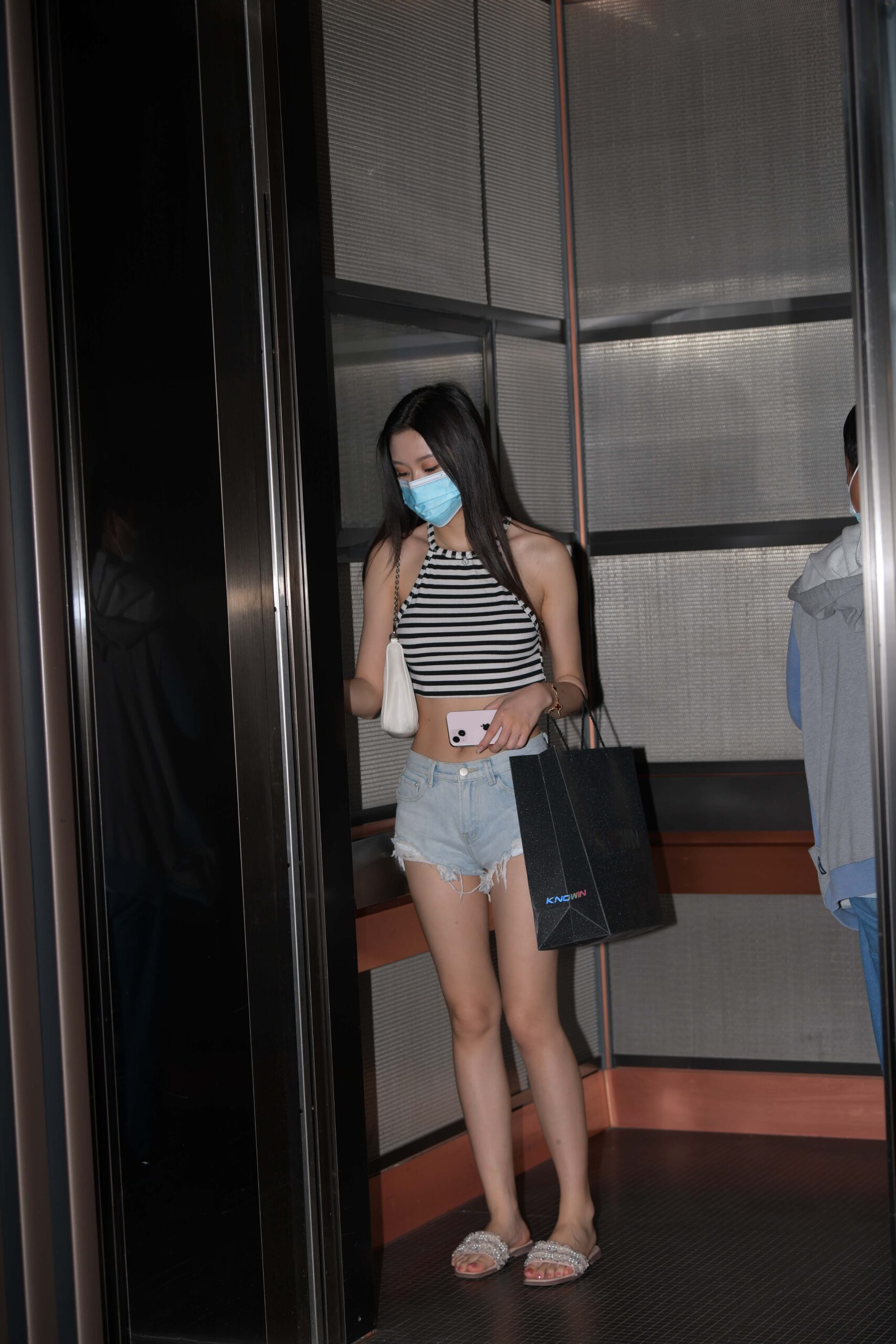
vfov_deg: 28.8
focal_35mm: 70
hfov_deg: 19.5
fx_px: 2613
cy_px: 672
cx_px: 448
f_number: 4
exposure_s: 1/200
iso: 200
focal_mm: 70
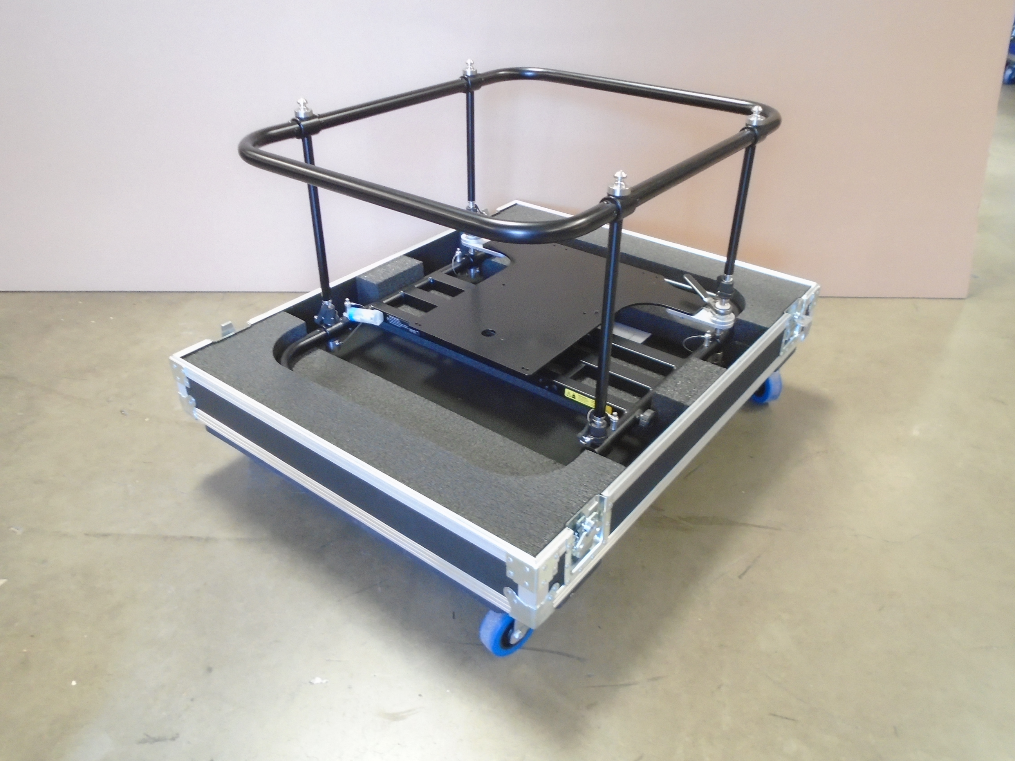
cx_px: 508
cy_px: 380
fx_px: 762
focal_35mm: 26
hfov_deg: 67.3
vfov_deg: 53.1
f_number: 3.2
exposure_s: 1/25
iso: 400
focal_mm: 4.6
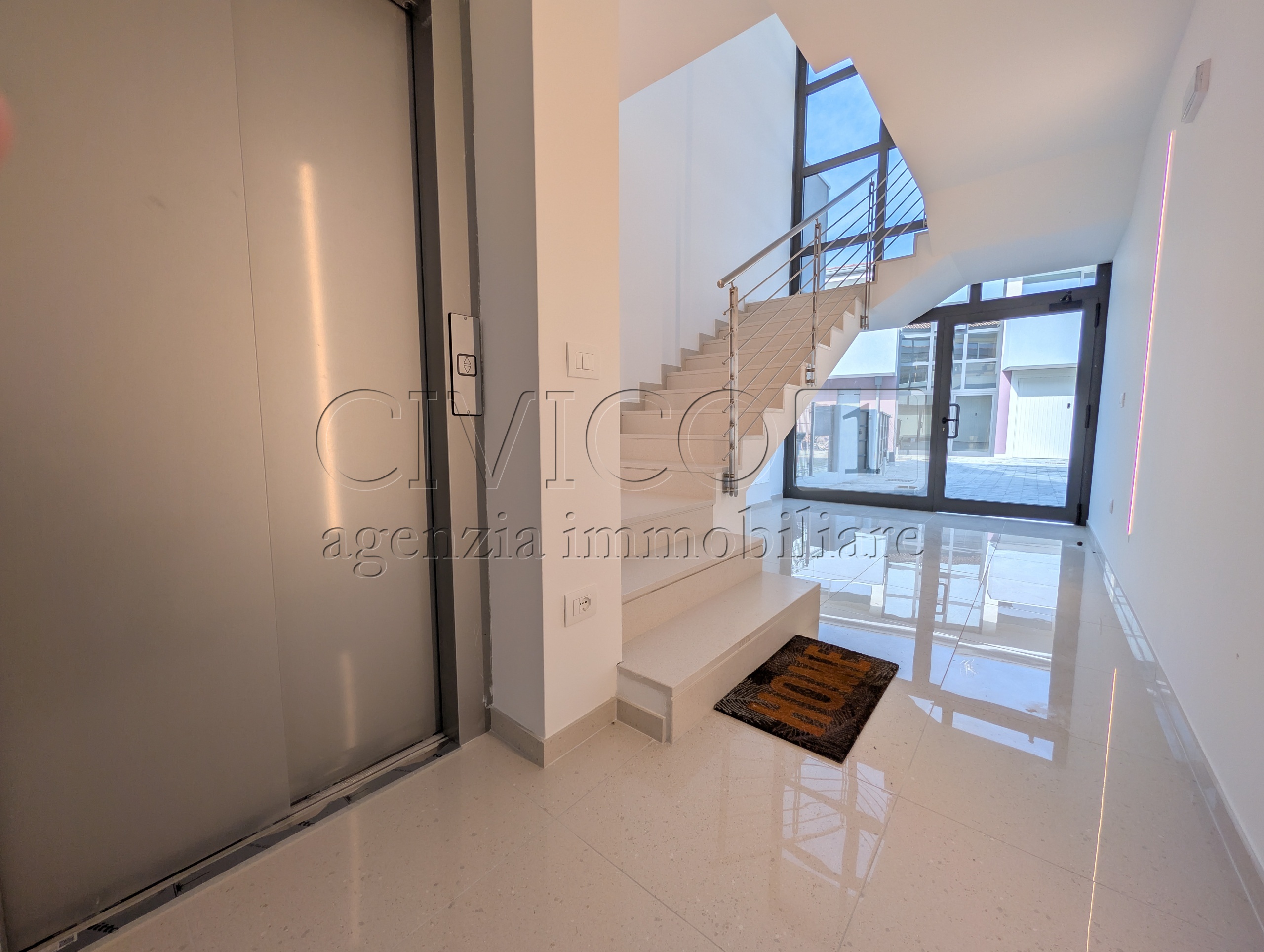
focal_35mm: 12
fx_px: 439
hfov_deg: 110.5
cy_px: 476
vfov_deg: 94.6
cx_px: 632
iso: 49
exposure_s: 1/393
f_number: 1.7
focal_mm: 2.02
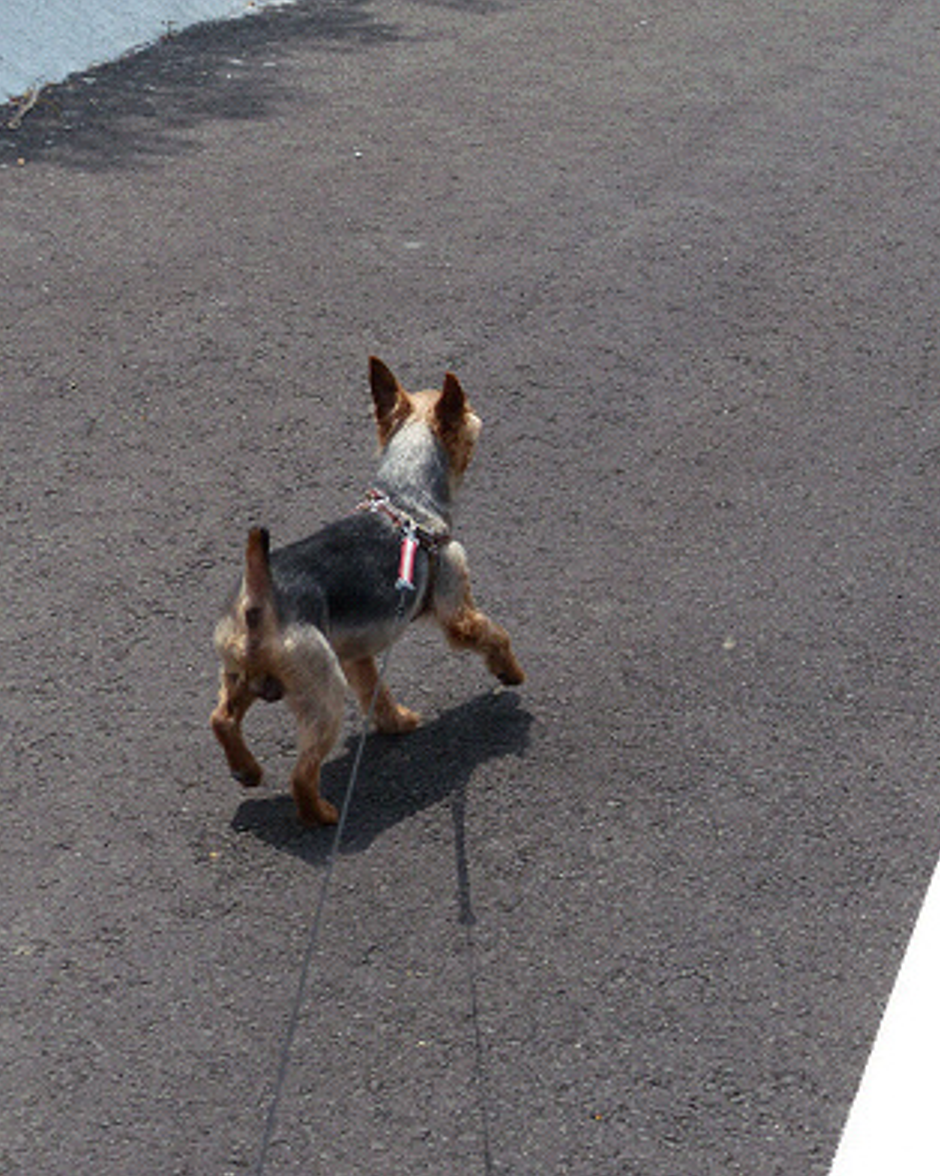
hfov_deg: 13.1
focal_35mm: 117
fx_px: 4072
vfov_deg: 16.4
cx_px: 777
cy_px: 591
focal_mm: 16
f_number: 4
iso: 100
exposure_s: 1/800
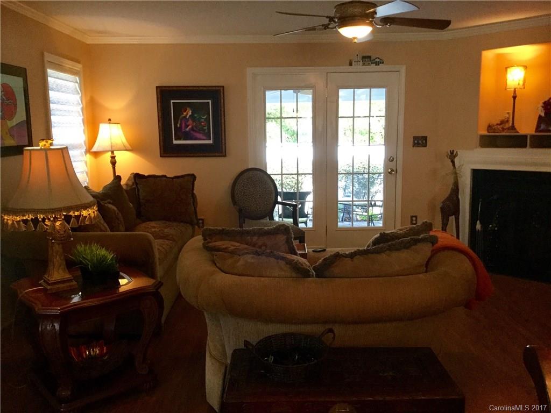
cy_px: 206
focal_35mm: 31
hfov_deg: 58.4
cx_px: 276
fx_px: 493
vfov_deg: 45.4
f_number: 2.4
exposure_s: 1/30
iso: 125
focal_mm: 3.3
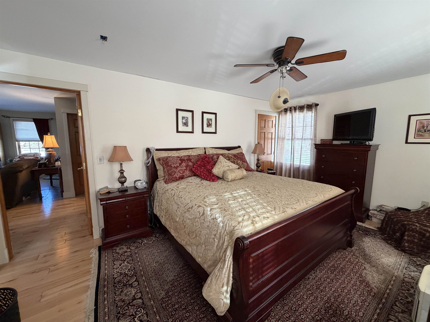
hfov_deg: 102.1
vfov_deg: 85.7
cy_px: 161
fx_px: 174
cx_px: 215
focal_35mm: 14
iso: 320
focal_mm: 2.22
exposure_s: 1/114
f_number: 2.2
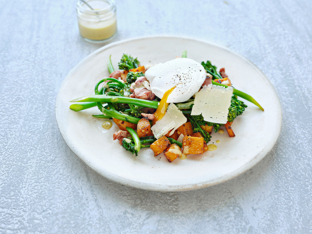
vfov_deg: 29.1
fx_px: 451
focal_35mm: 50
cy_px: 117
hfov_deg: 38.2
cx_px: 156
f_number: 6.4
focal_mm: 63
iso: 500
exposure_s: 1/60
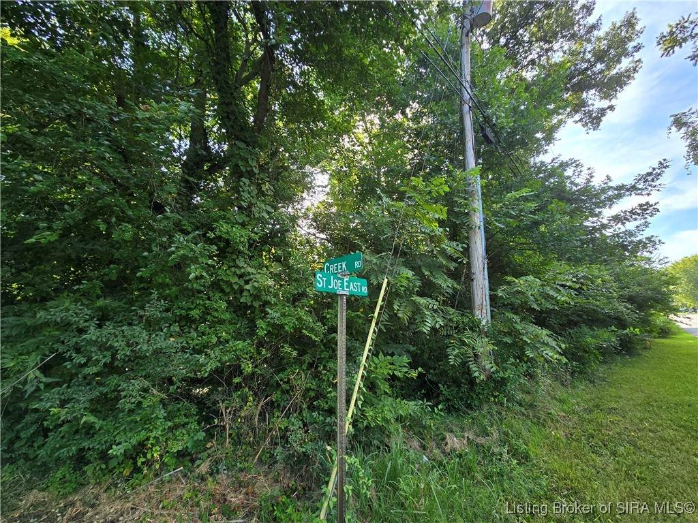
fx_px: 262
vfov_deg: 89.9
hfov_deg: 106.2
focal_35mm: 13
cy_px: 262
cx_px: 349
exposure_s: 1/276
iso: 50
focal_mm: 2.2
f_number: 2.2
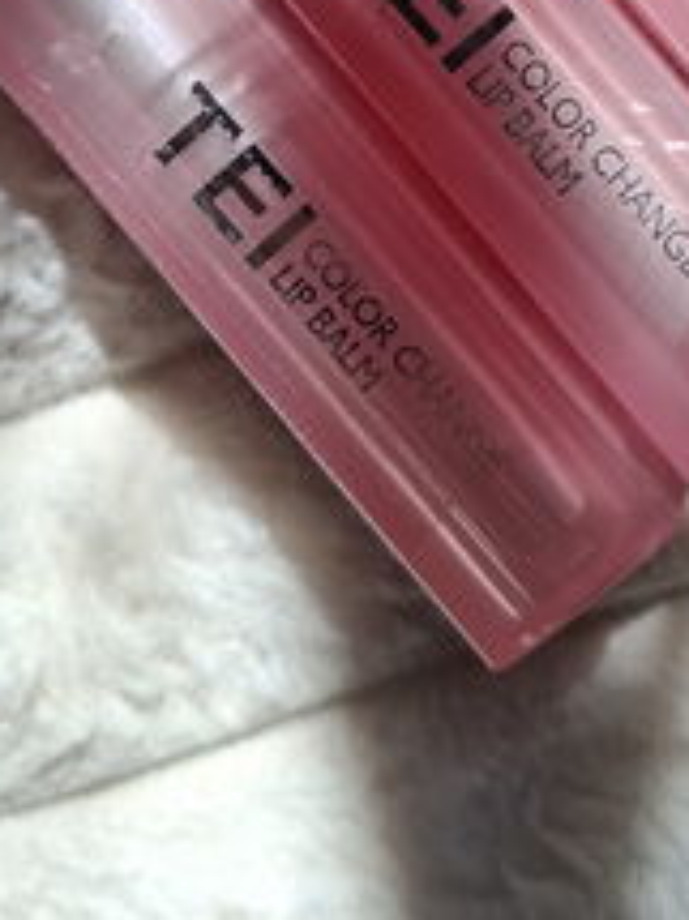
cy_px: 15
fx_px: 1514
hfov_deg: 25.4
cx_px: 501
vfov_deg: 31.4
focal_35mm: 57
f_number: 1.8
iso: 50
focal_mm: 5.54
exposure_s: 1/897
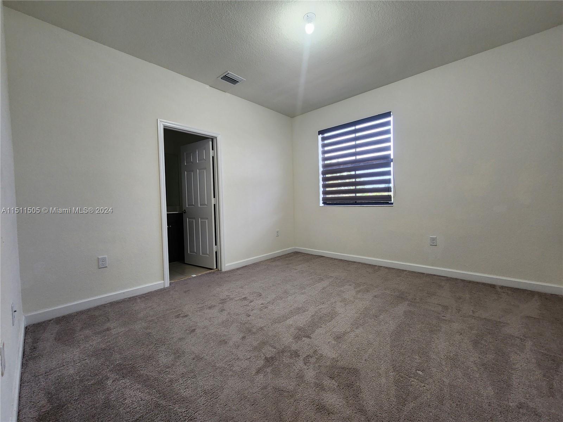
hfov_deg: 106.2
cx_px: 282
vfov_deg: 89.9
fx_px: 211
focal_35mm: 13
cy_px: 211
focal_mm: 2.2
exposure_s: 1/60
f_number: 2.2
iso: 200
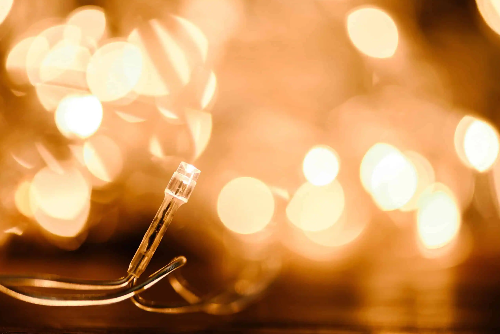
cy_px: 167
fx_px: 1473
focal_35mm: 106
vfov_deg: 12.9
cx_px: 251
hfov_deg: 19.3
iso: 200
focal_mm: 105
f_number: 3.3
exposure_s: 1/50
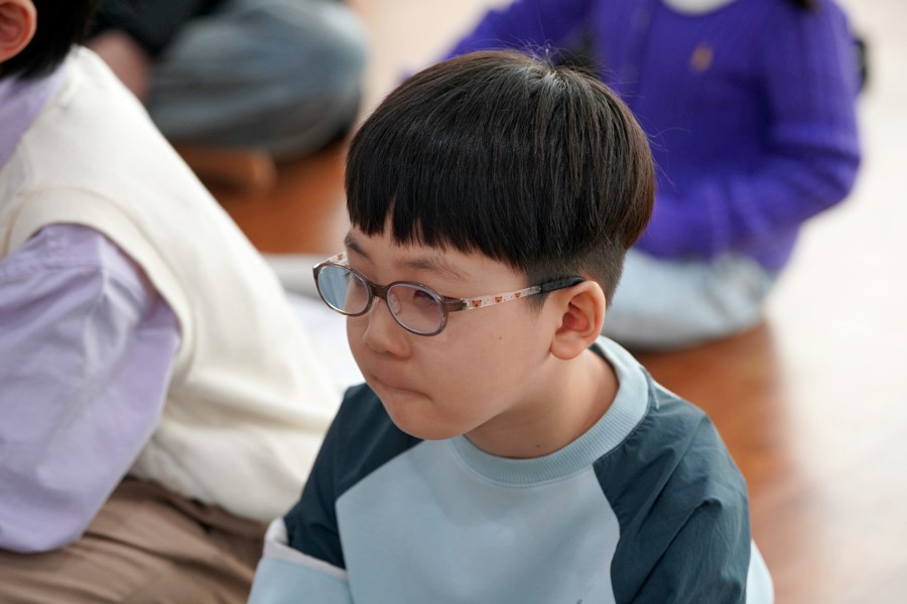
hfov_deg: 16.8
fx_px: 3073
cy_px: 302
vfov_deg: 11.2
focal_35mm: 122
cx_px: 454
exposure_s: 1/160
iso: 800
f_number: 4
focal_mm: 122
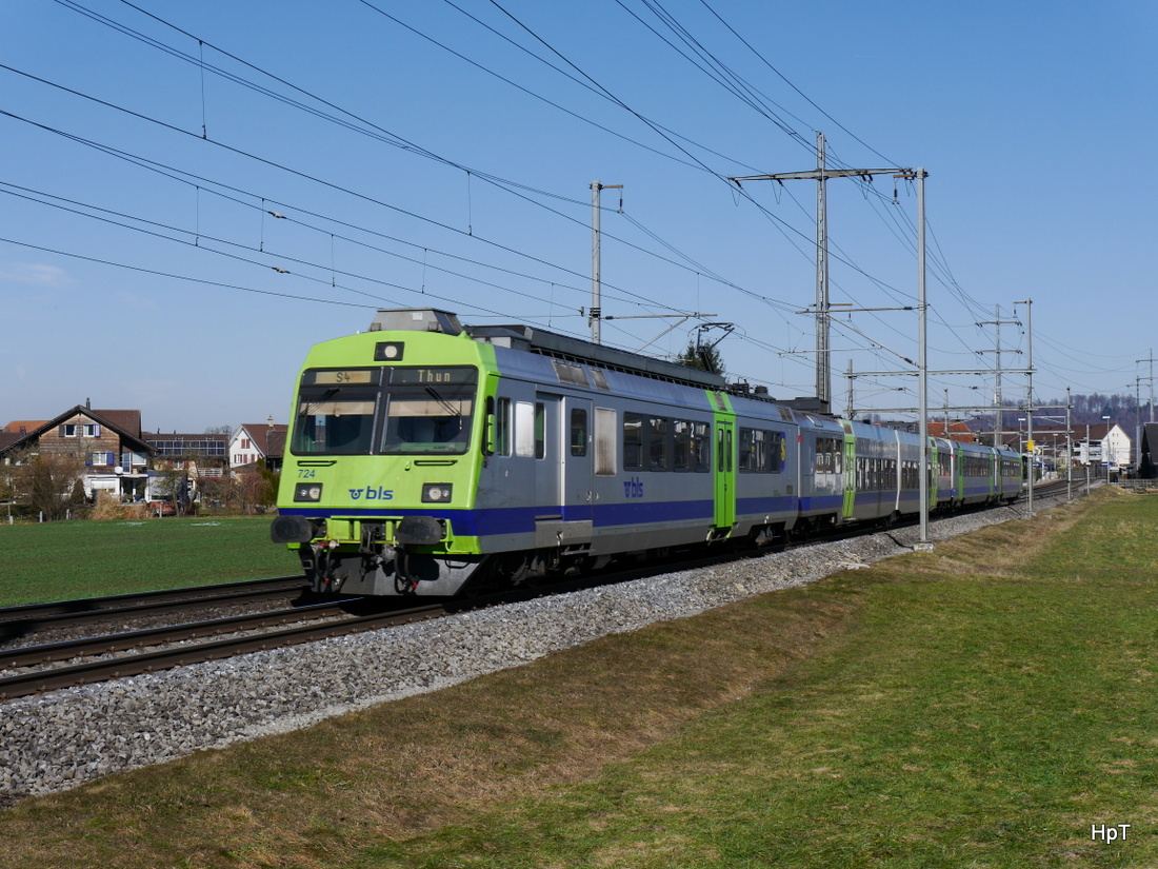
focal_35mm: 56
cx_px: 579
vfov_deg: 26.1
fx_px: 1873
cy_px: 434
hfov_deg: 34.3
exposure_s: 1/400
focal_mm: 28
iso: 160
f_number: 10
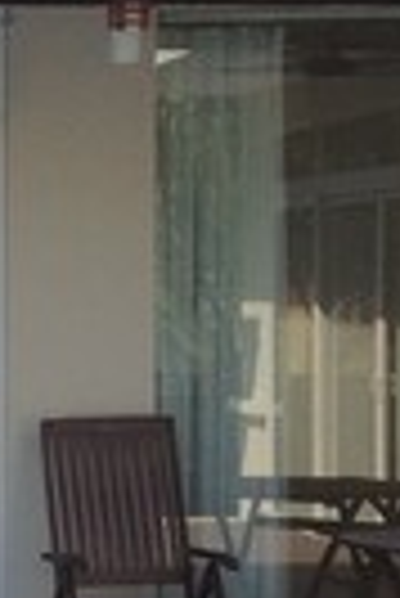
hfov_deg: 8.3
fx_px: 2660
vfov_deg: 12.8
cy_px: 292
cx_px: -292
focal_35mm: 160
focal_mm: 3.3
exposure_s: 1/349
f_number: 2.4
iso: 32
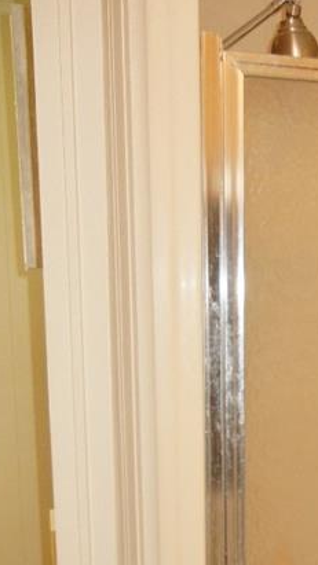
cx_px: 337
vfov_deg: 32.8
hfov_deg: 19.0
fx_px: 915
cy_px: 499
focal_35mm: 61
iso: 200
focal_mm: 5.4
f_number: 3.5
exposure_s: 1/30
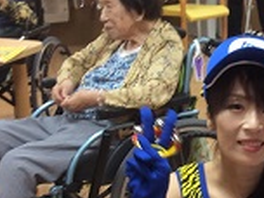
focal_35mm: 98
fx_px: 747
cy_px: 148
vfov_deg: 15.0
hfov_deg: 18.4
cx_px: 359
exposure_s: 1/30
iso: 32
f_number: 2.4
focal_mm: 3.3
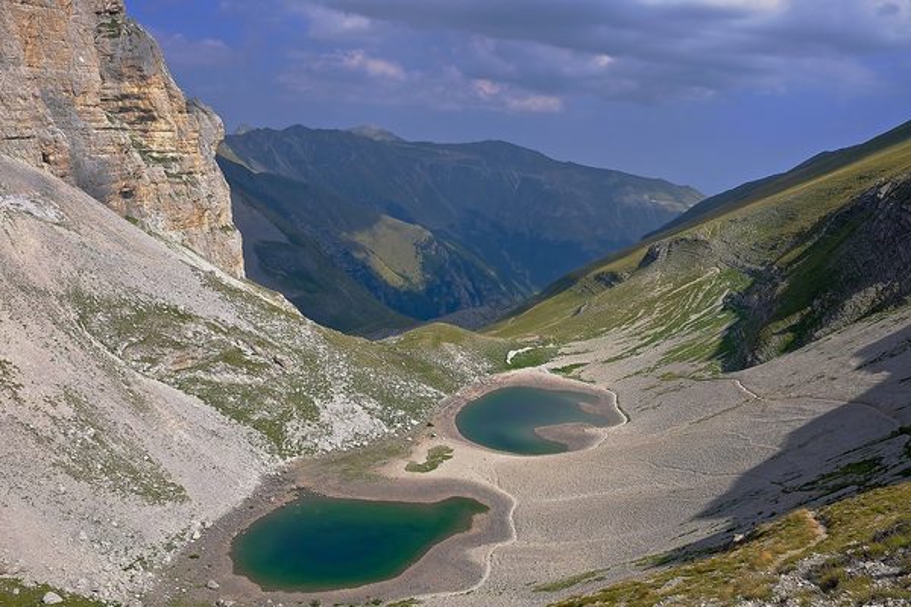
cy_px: 304
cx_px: 456
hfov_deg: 54.4
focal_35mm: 35
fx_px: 886
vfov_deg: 37.9
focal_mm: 23
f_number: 9
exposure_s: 1/210
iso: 200
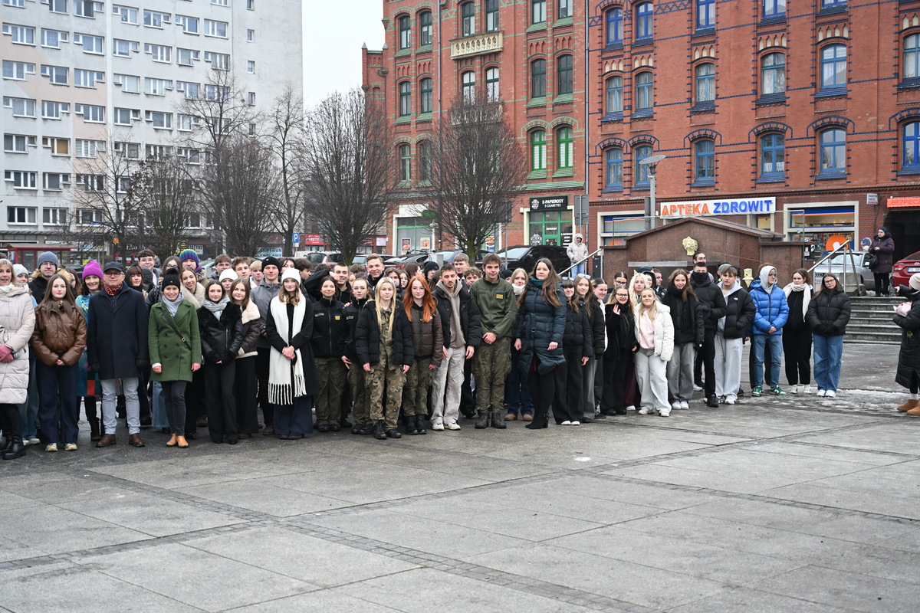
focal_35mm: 46
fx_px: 1175
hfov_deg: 42.7
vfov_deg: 29.2
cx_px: 460
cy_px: 306
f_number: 4
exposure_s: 1/1000
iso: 2000
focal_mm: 46
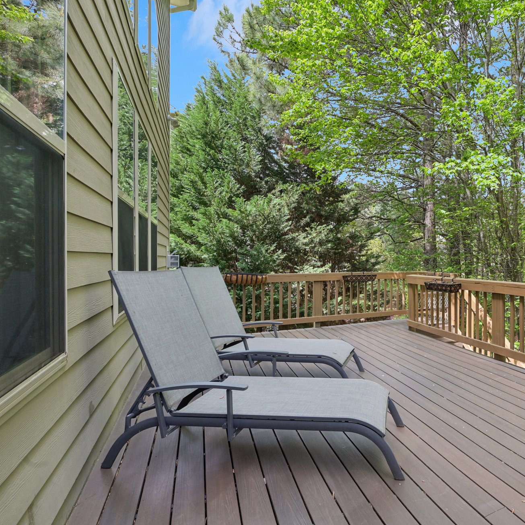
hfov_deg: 70.4
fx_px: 343
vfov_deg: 74.8
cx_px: 386
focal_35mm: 20
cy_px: 266
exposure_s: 1/60
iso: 200
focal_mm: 15
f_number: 9
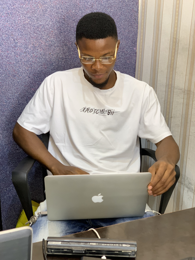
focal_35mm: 52
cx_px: 98
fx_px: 391
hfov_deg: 28.0
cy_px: 130
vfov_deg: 36.8
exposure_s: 1/50
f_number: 2.4
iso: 100
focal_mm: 6
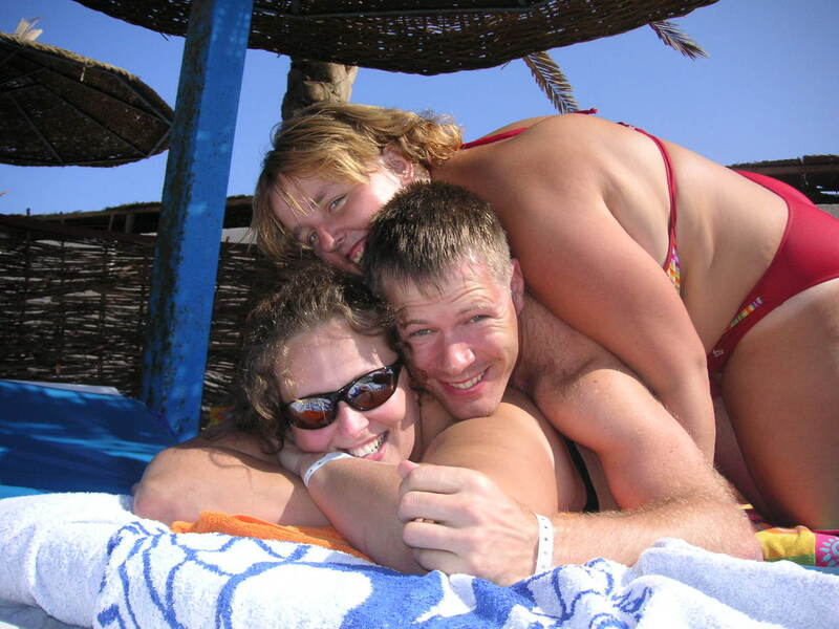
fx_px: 897
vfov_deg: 38.7
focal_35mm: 37
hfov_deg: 50.1
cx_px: 420
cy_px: 314
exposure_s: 1/180
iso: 50
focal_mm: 6.1
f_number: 6.7
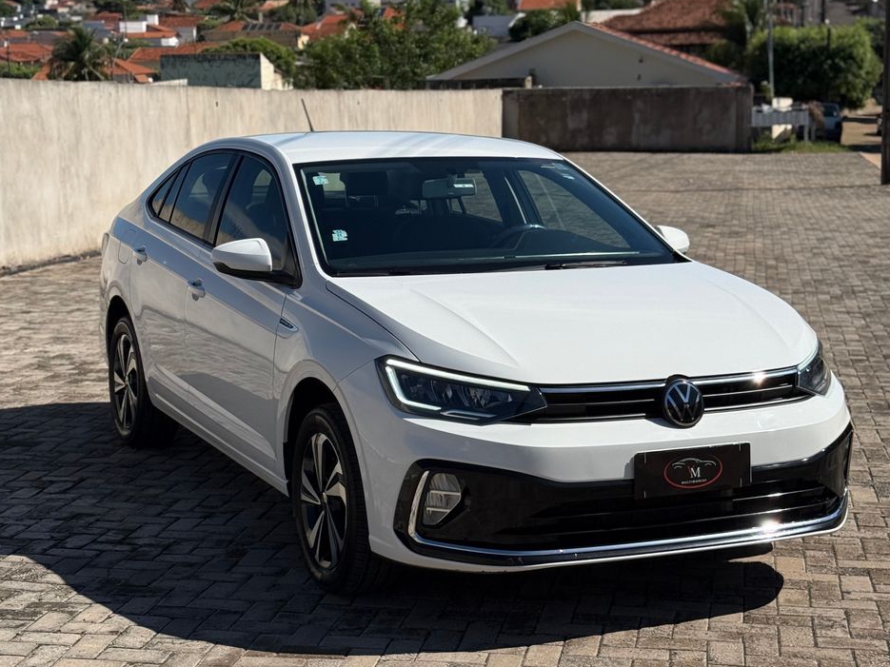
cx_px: 444
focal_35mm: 49
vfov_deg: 29.7
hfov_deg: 38.9
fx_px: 1260
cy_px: 332
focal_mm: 6.76
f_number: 1.78
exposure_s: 1/11364
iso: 64
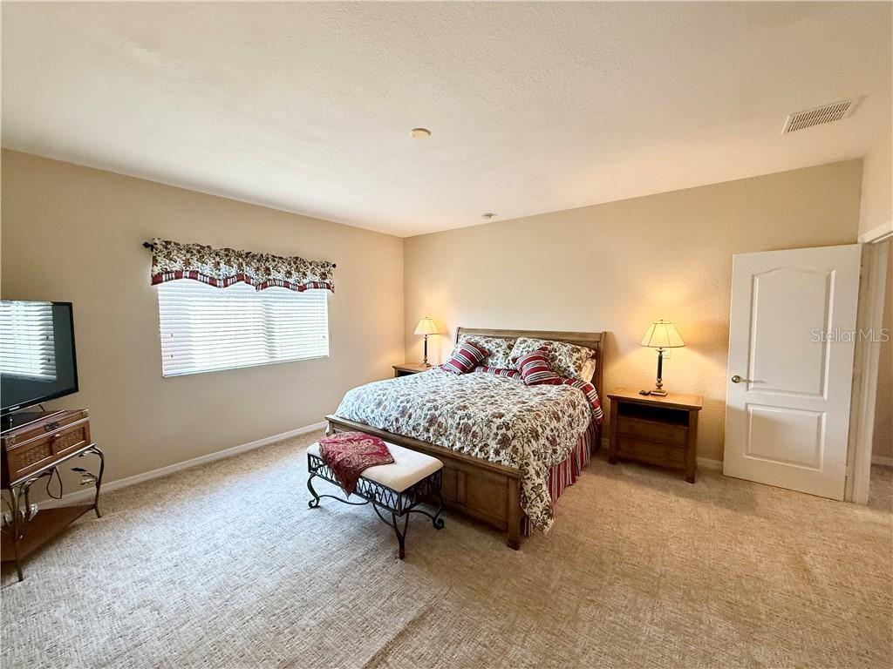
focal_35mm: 14
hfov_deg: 102.1
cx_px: 446
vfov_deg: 85.7
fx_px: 361
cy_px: 334
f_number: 2.2
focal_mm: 2.22
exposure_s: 1/120
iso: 250
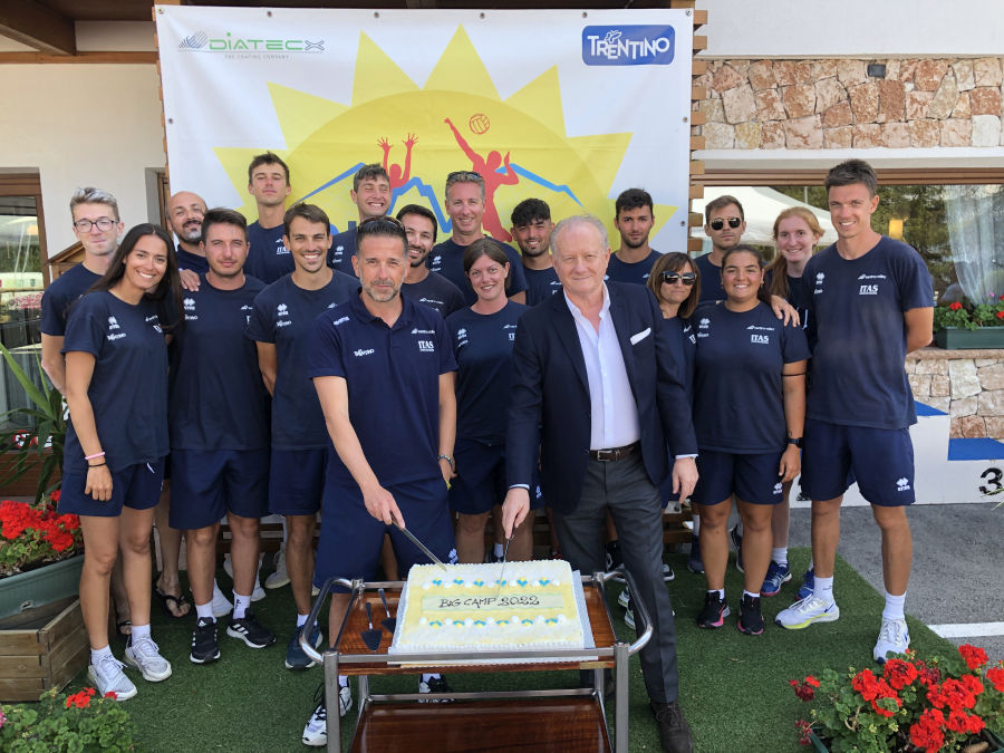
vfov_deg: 49.7
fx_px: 812
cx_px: 502
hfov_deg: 63.4
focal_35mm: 28
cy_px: 376
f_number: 1.8
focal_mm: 4
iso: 20
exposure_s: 1/243
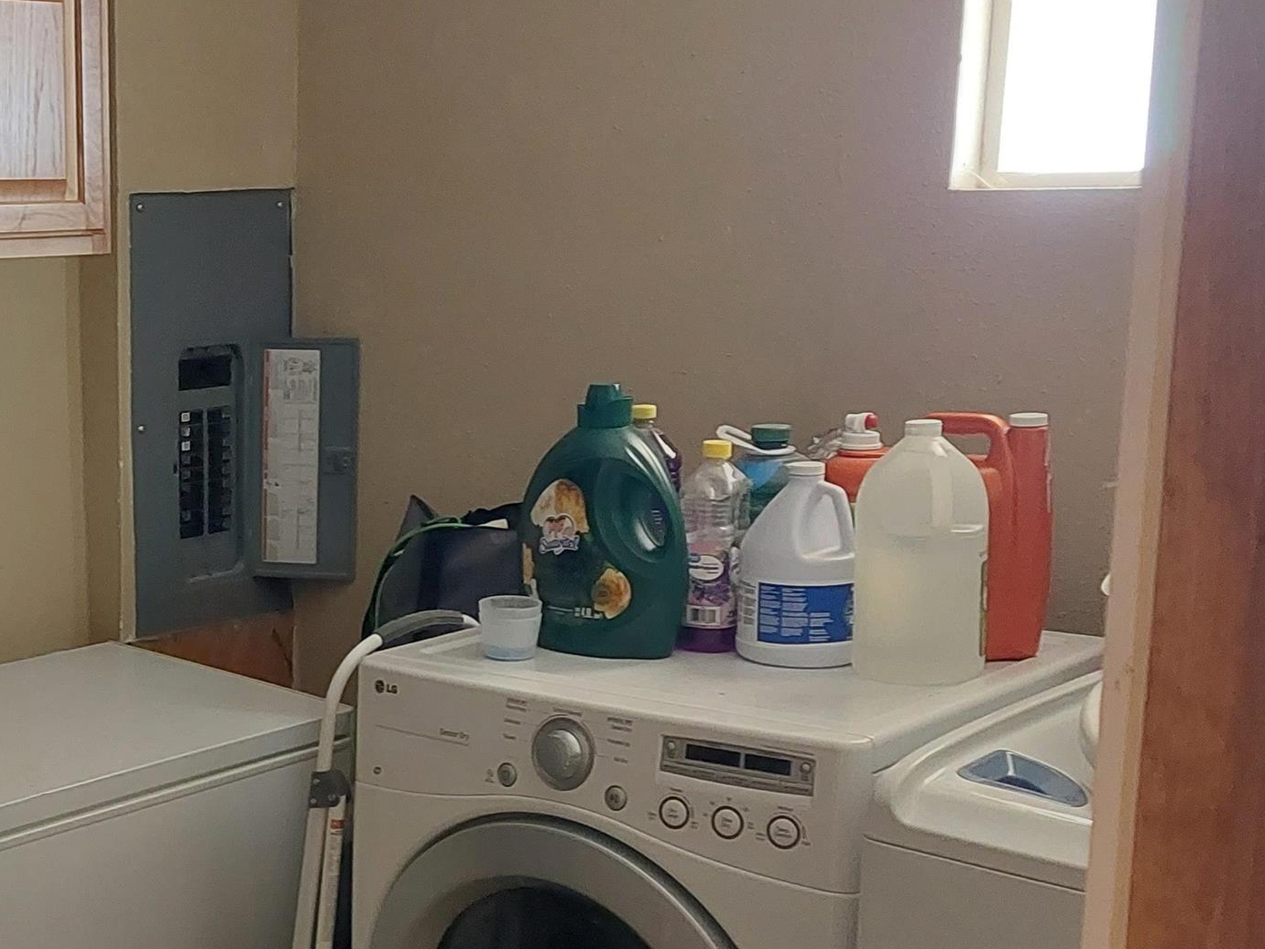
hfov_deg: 34.0
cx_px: 104
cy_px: 664
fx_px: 1937
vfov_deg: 27.3
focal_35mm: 53
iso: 800
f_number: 1.8
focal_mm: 5.23
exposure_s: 1/24
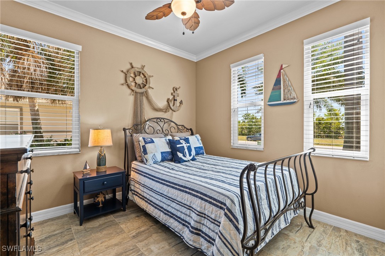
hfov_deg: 96.8
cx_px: 192
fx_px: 171
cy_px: 128
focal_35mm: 16
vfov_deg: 73.7
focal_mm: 16
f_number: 9
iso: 200
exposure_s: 1/4
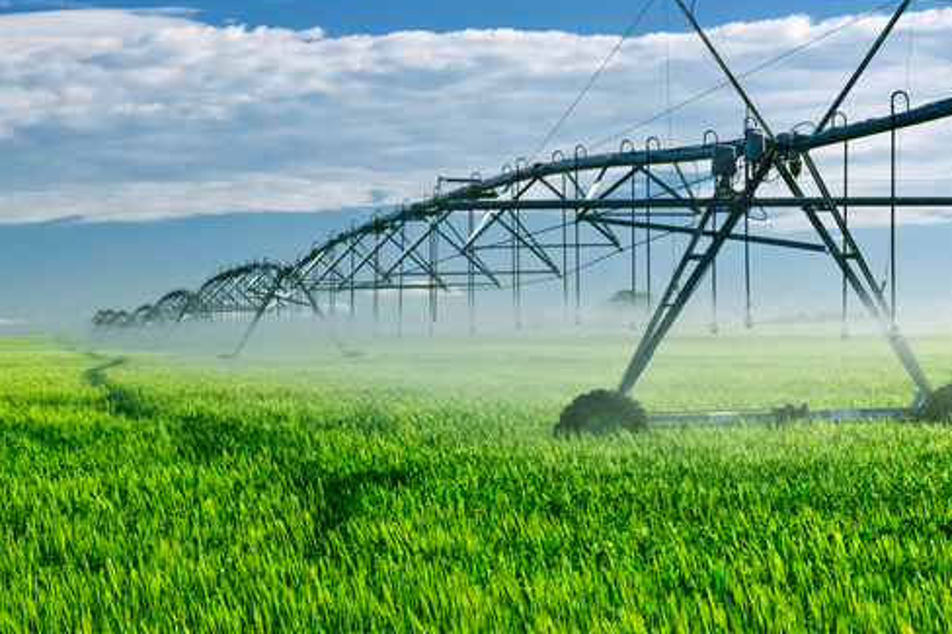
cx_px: 611
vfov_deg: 14.8
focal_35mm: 92
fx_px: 2432
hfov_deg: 22.1
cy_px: 200
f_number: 13
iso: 200
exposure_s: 1/125
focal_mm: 62
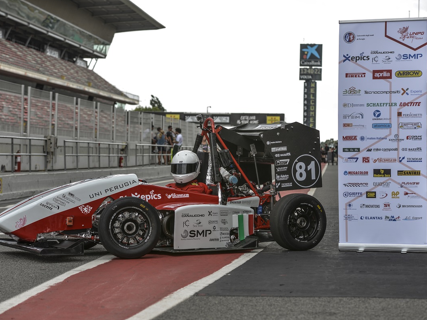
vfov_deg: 15.7
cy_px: 159
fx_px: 1160
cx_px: 220
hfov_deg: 20.9
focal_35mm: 94
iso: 100
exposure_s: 1/250
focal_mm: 86
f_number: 5
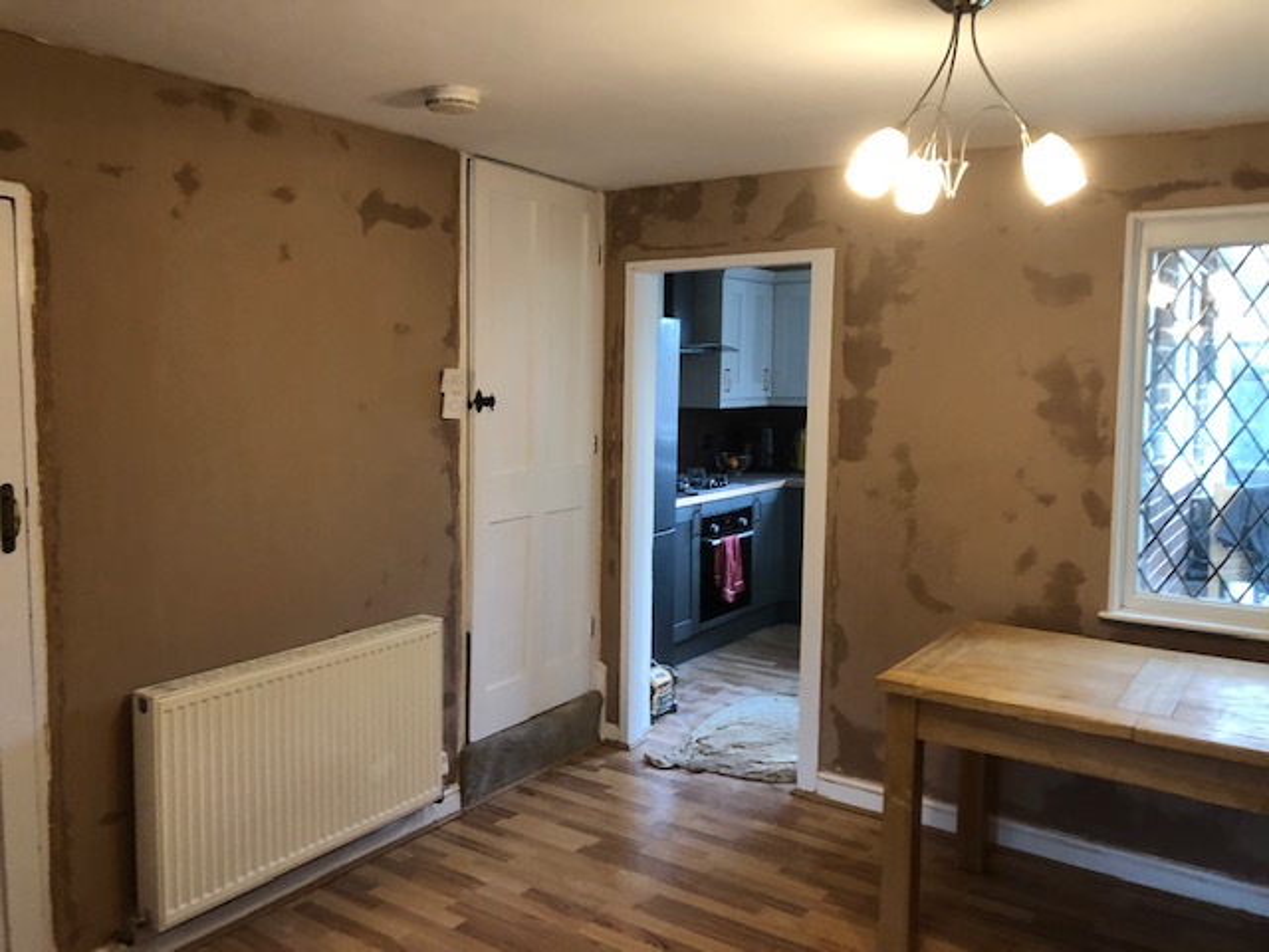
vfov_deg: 49.7
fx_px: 1026
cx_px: 634
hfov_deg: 63.4
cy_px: 476
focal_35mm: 28
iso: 80
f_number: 1.8
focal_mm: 4
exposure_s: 1/15
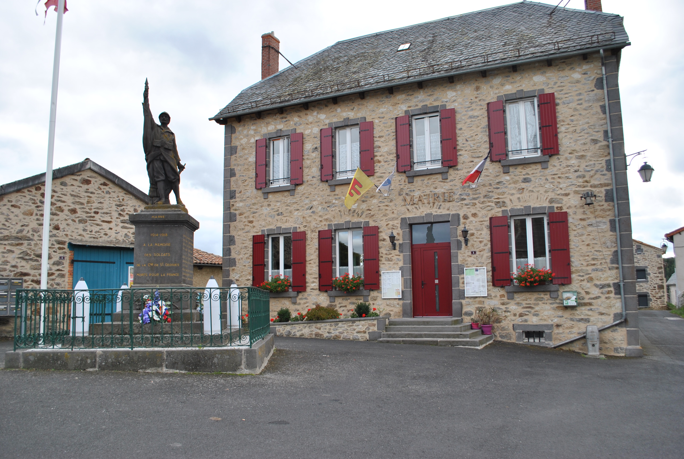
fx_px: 514
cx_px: 342
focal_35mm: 27
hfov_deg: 67.3
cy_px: 230
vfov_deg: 48.1
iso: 100
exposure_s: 1/200
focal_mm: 18
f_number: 5
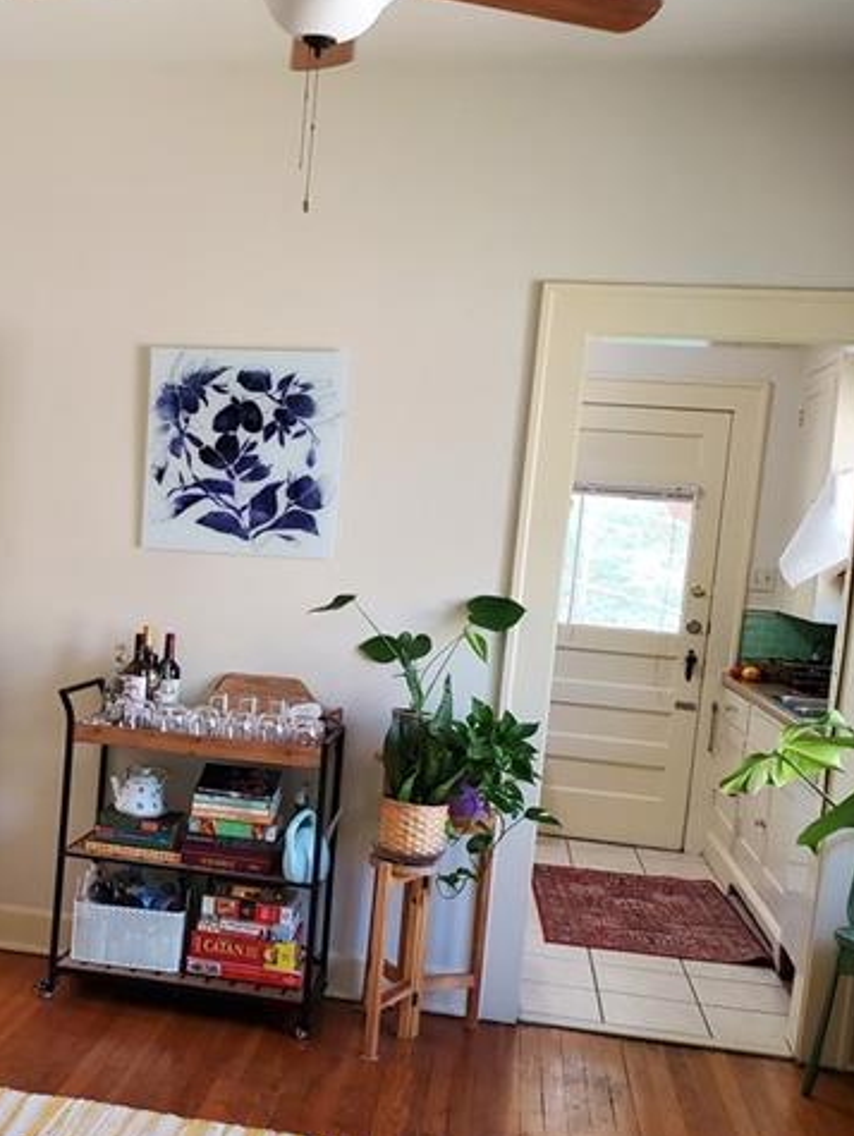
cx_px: 187
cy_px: 672
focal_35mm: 42
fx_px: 1380
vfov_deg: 44.6
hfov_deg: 33.5
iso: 200
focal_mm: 4.3
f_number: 2.4
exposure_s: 1/39
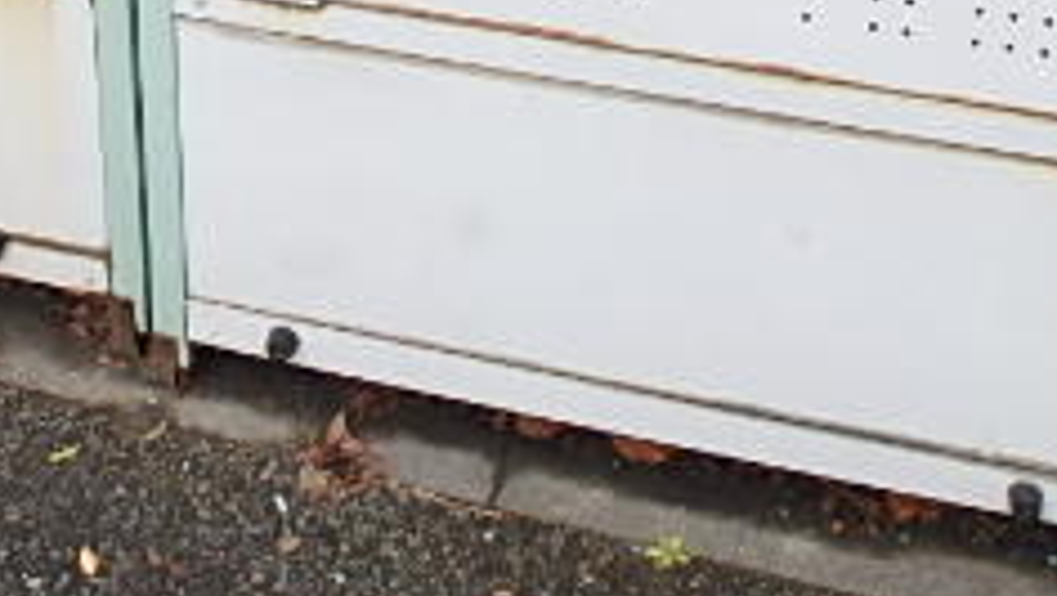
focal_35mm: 62
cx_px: 399
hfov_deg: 33.7
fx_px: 1738
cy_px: -314
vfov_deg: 17.4
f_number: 3.5
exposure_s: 1/60
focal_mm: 3.7
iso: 125
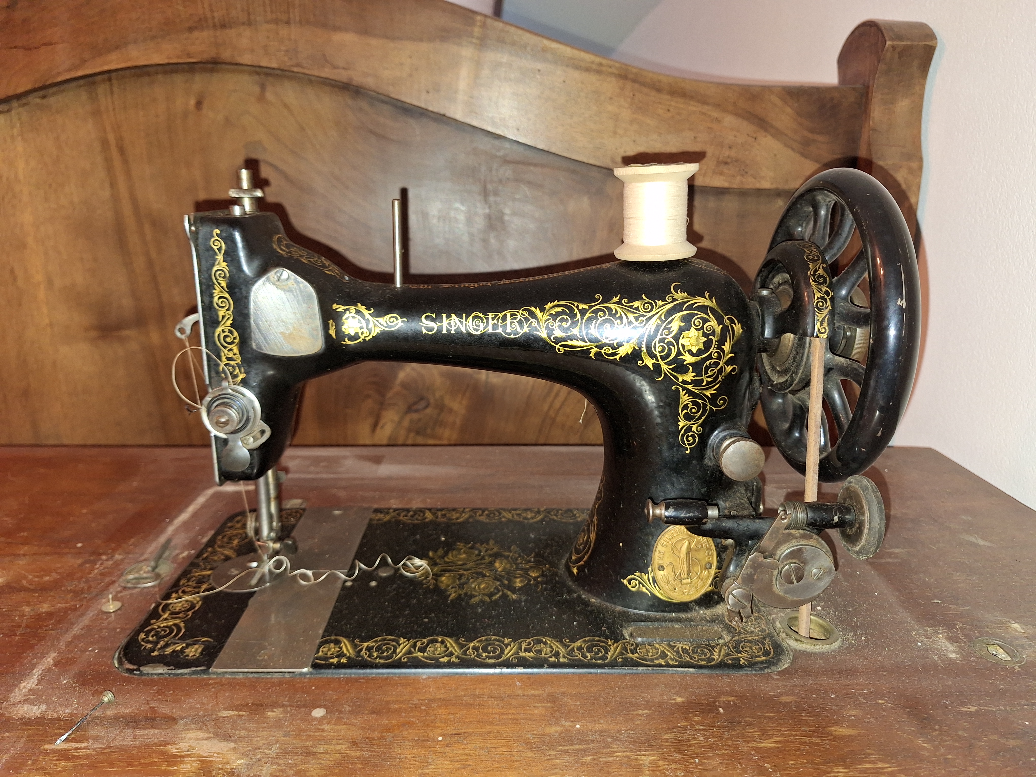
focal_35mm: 23
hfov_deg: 73.9
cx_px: 518
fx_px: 688
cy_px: 388
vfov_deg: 58.9
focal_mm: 5.54
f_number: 1.8
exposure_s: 1/50
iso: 125
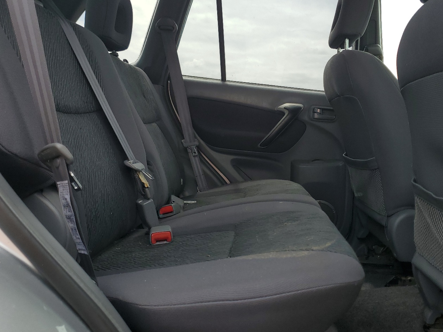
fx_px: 422
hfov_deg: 55.2
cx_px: 248
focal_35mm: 33
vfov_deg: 42.9
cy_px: 149
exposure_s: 1/1111
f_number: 1.5
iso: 50
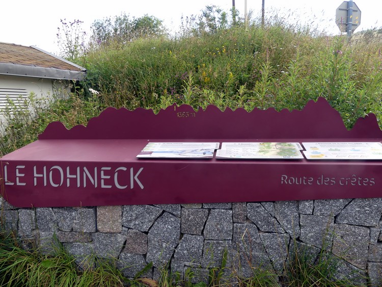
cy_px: 144
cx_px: 191
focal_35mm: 25
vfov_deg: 54.9
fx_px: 276
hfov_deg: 69.4
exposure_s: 1/320
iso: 100
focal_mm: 4.5
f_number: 4
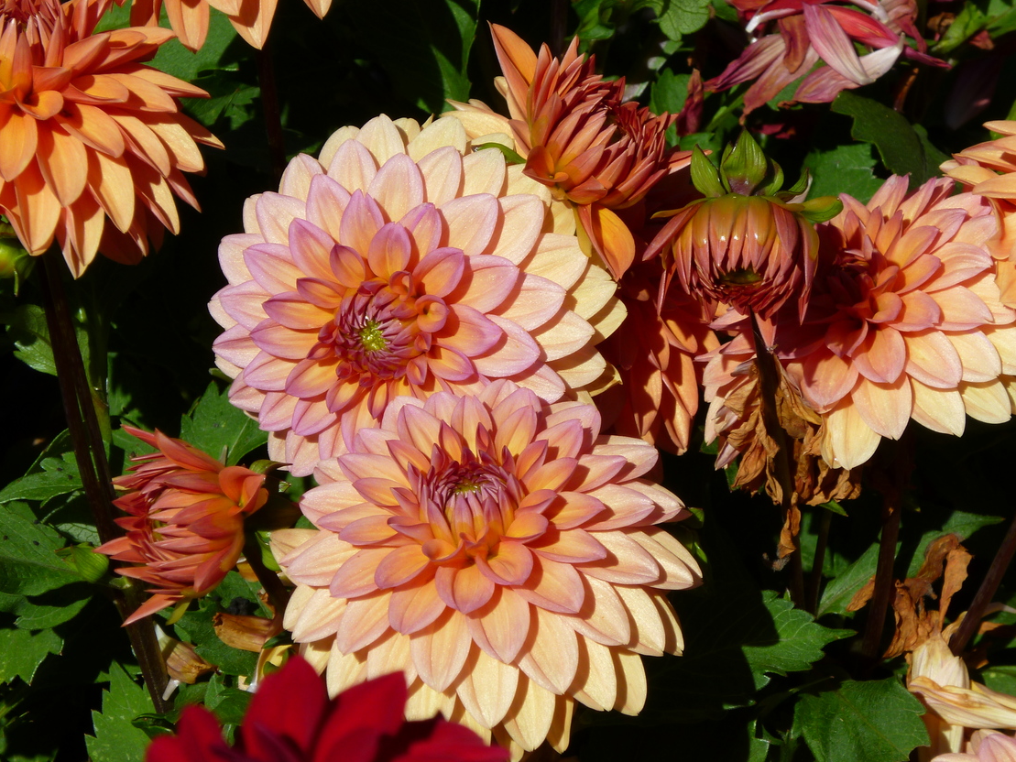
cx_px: 486
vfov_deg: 7.4
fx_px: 5929
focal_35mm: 202
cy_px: 368
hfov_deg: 9.8
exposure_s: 1/400
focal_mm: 31.4
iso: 80
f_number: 5.8
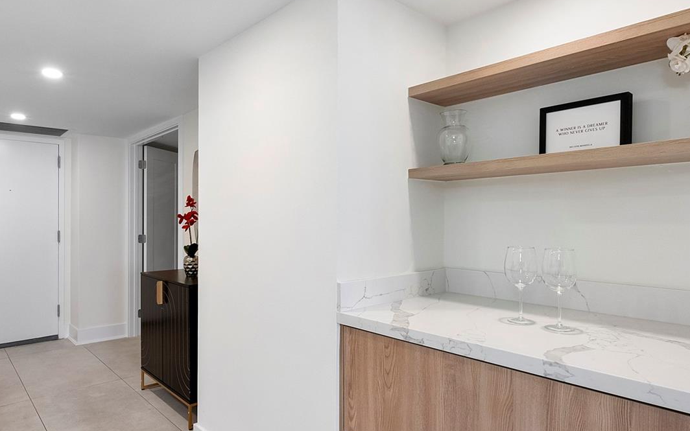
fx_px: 433
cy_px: 223
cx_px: 305
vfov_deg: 53.0
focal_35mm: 23
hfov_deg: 76.9
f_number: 8
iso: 800
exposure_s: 1/60
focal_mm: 10
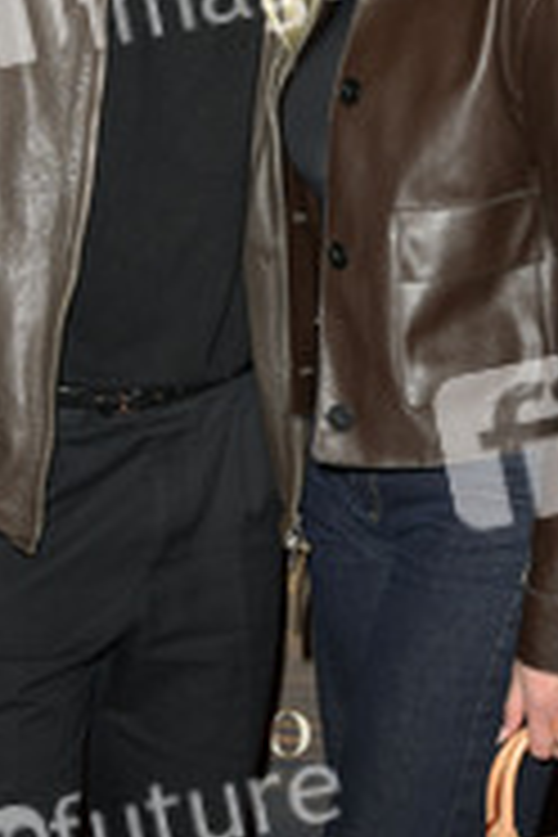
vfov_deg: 19.7
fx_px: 2395
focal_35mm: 103
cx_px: 256
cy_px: 198
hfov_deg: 13.3
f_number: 5.6
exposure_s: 1/250
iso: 250
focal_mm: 48
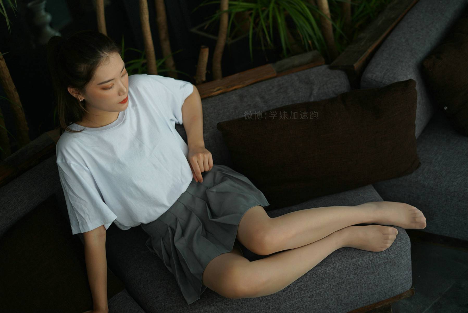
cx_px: 234
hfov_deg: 39.6
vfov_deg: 27.0
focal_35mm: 50
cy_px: 156
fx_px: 650
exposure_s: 1/160
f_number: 2
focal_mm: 50
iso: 200
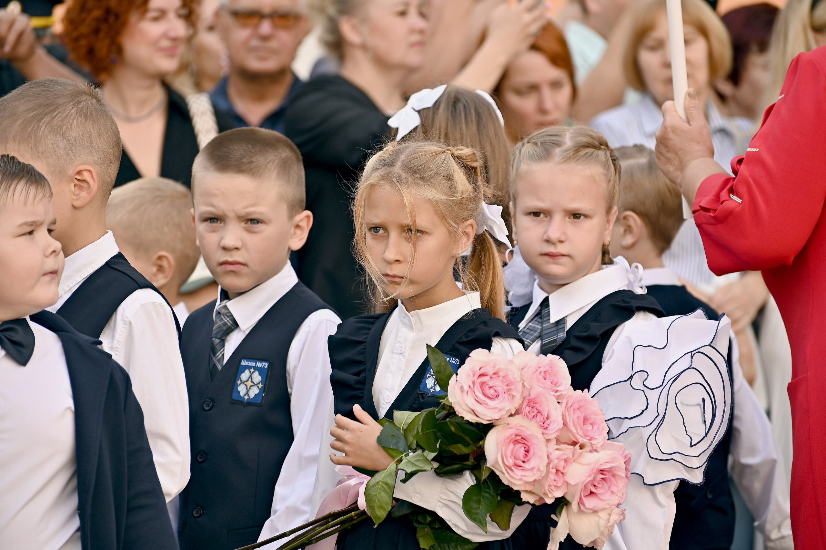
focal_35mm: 165
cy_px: 275
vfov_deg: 8.3
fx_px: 3783
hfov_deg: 12.5
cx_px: 413
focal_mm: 165
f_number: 5
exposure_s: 1/320
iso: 125
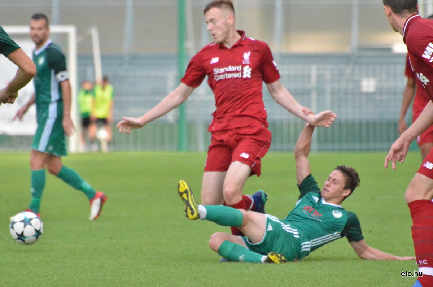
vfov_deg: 3.0
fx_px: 5402
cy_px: 144
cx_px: 216
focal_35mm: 450
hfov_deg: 4.6
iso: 6400
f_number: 6.3
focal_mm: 300
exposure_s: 1/4000
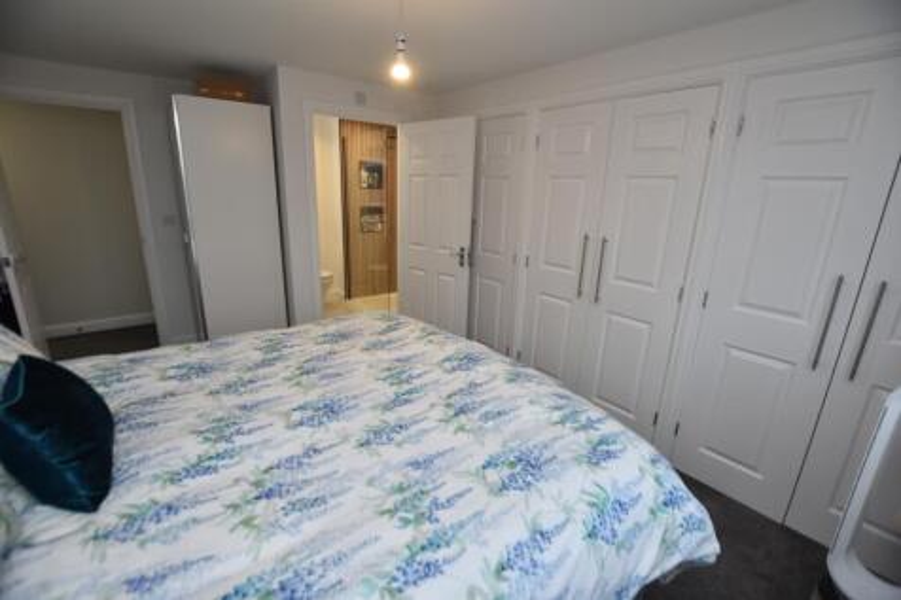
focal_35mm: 15
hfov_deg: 100.4
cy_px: 300
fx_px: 375
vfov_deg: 77.3
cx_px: 450
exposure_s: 1/40
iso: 100
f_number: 3.5
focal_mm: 10
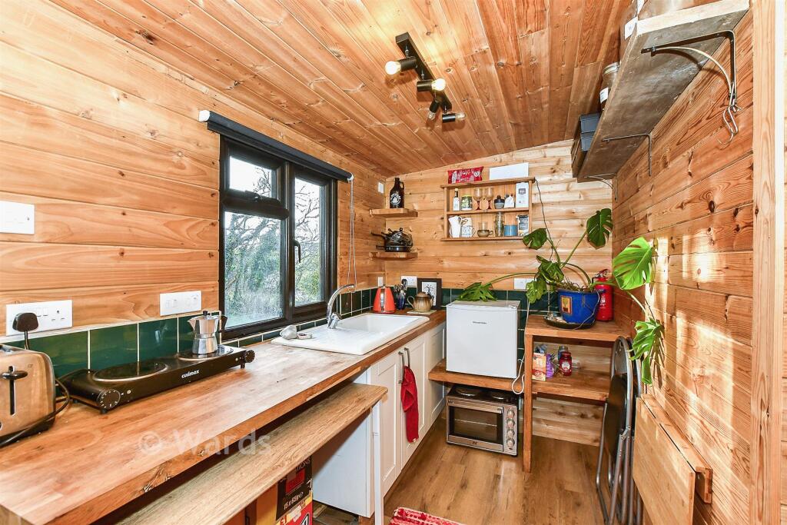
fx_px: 547
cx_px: 394
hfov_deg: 71.5
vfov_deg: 51.3
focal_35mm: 25
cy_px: 262
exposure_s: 1/30
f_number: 8
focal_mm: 17
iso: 200
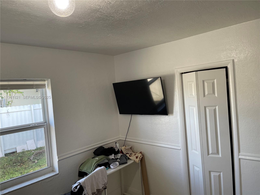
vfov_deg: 54.9
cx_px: 130
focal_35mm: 25
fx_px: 188
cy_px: 98
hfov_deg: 69.4
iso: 125
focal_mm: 5.1
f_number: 1.6
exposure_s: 1/120
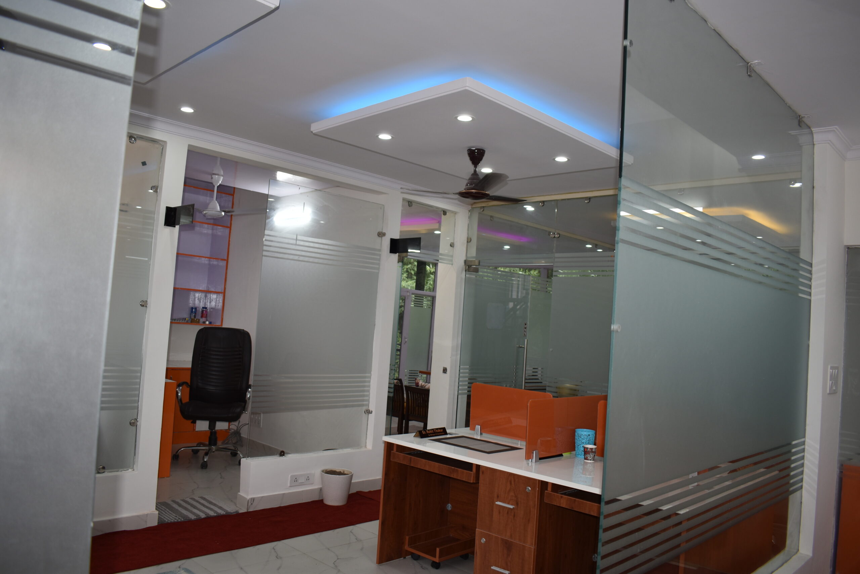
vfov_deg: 47.9
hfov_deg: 67.4
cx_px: 430
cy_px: 287
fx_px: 645
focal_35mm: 27
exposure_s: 1/60
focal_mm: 18
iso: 100
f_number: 3.5
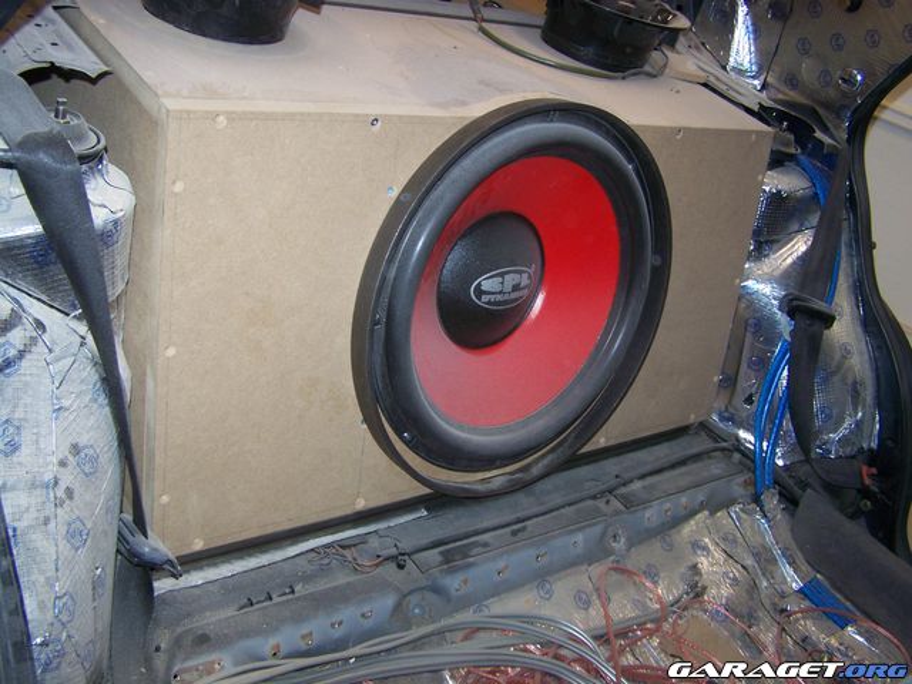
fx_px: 1001
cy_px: 342
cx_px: 456
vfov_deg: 37.7
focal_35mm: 38
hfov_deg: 49.0
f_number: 2.8
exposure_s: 1/60
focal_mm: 6.3
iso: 80
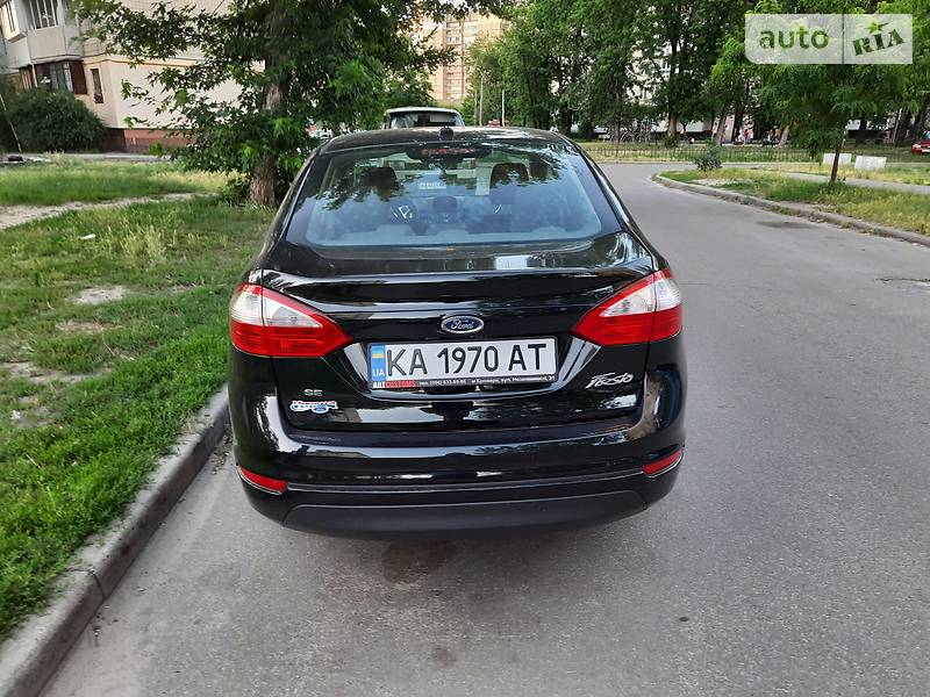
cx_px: 465
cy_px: 348
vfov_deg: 56.8
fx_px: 645
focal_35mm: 24
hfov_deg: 71.6
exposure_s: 1/50
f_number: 1.8
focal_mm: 5.2
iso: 125
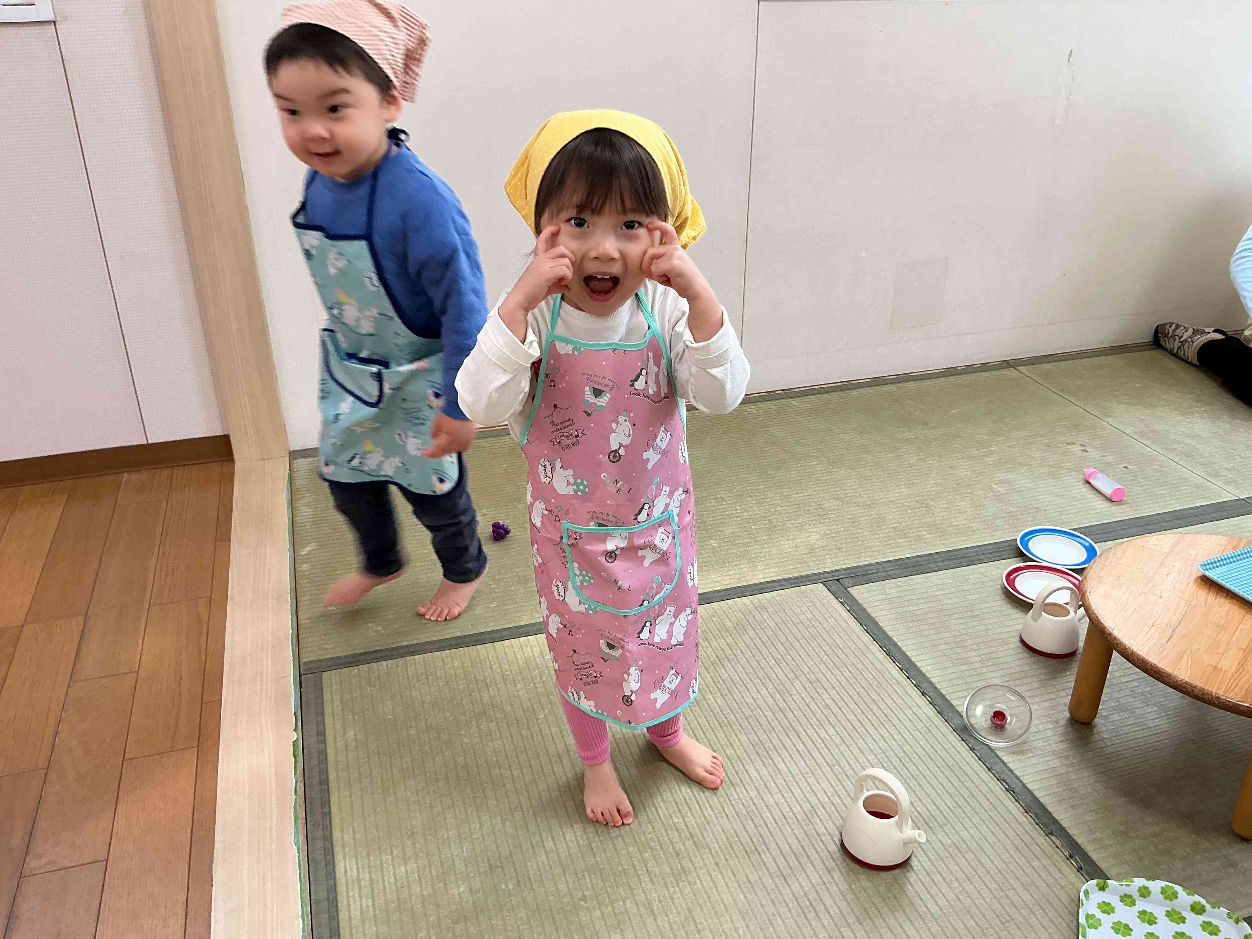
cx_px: 626
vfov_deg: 48.2
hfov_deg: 61.7
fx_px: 1049
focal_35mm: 29
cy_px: 470
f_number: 1.8
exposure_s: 1/60
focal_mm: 3
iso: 40
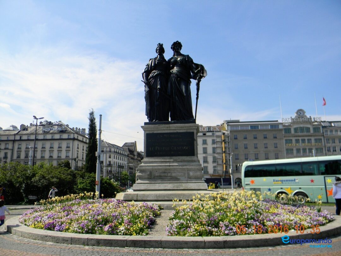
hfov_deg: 63.4
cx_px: 170
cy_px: 128
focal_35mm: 28
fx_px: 276
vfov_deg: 49.7
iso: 80
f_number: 7
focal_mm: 5
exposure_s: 1/265
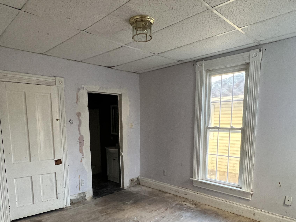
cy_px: 152
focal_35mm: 23
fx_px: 197
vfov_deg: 57.3
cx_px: 145
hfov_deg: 73.9
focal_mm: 1.57
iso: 320
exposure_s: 1/60
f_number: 1.8
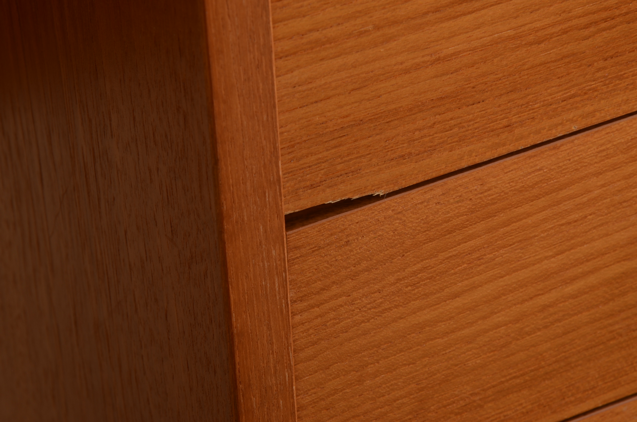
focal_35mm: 158
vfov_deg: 8.7
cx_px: 318
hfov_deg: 13.1
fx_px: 2781
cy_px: 211
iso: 125
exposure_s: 1/125
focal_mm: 105
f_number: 14
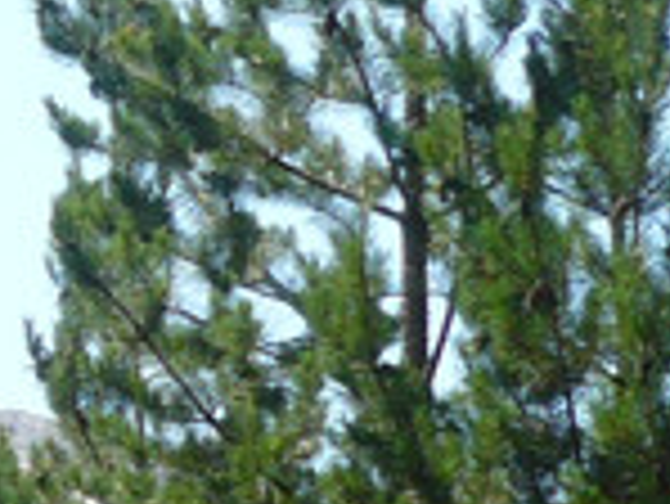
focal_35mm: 250
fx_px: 4843
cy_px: 531
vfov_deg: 5.9
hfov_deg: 7.7
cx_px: -533
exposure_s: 1/800
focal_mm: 5.8
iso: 100
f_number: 2.8
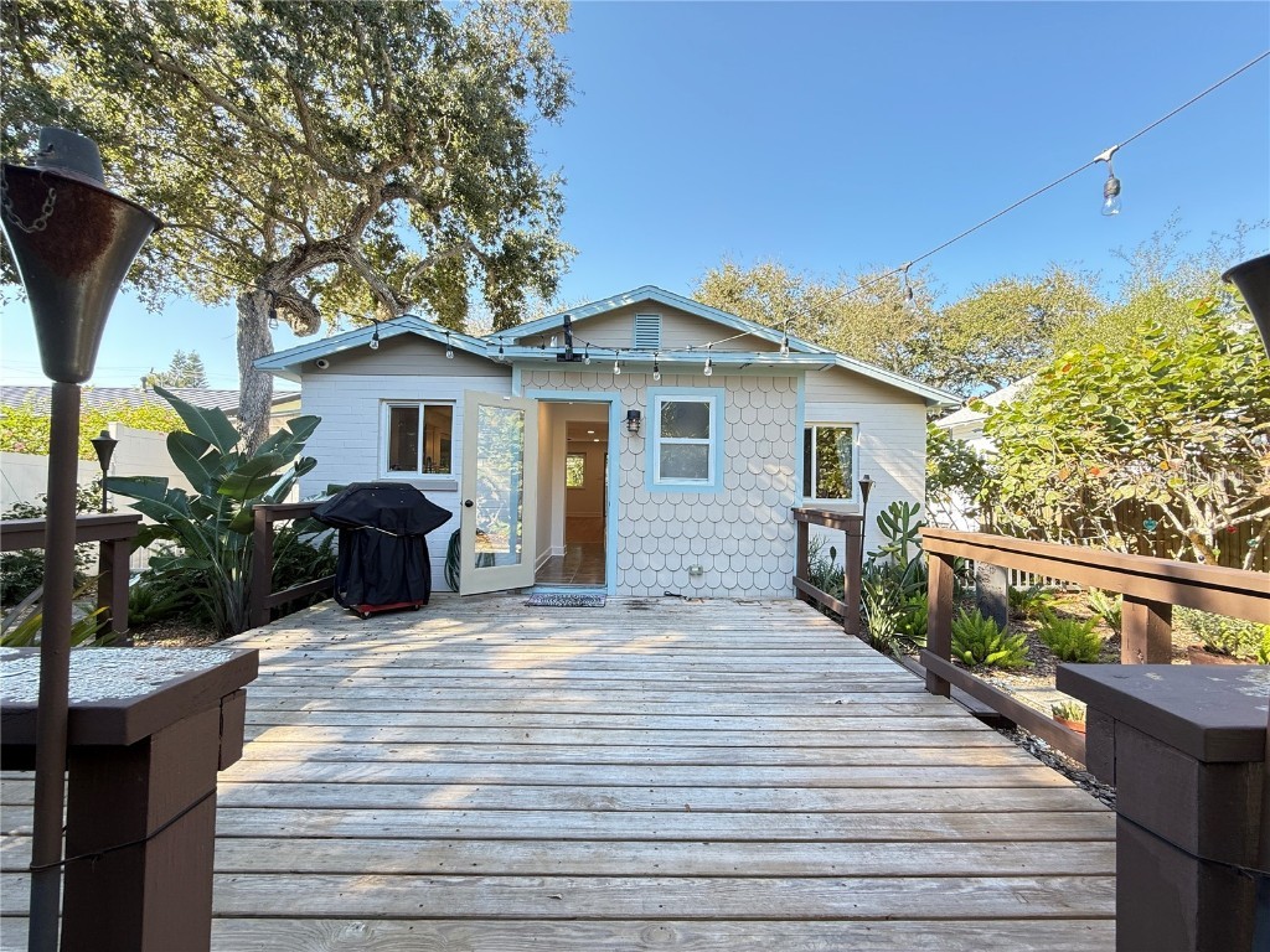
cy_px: 476
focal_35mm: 14
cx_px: 635
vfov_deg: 85.7
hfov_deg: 102.1
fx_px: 514
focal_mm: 2.22
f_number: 2.2
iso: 64
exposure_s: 1/119
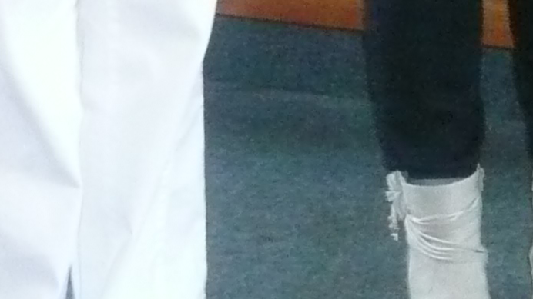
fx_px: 2939
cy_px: -517
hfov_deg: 10.2
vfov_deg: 5.5
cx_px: 615
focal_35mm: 208
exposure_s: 1/30
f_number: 4
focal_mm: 7
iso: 640
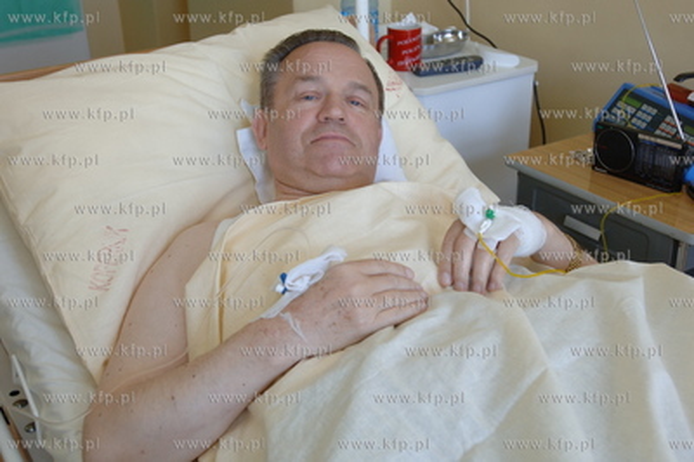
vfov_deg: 29.8
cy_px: 231
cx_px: 347
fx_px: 867
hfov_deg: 43.6
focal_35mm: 45
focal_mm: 30
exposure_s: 1/40
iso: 400
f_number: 5
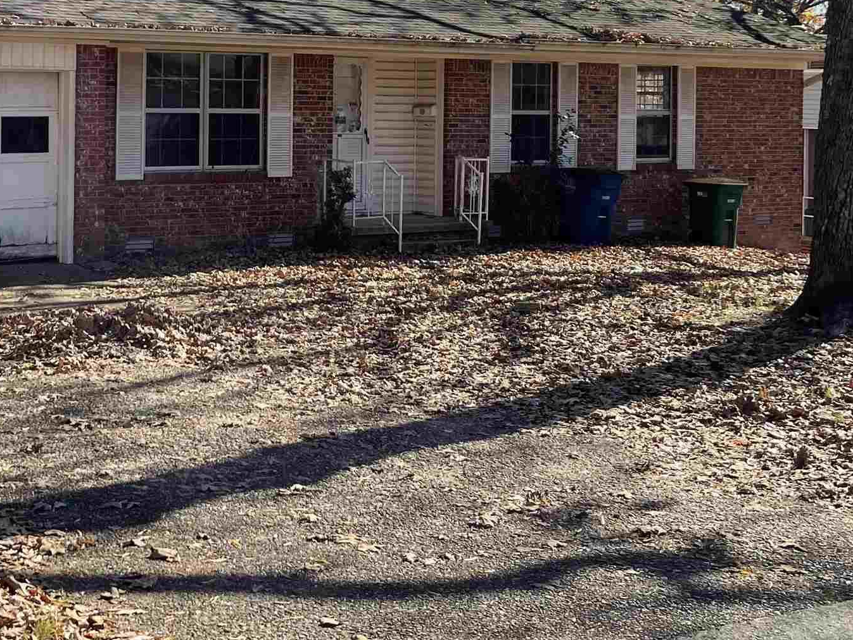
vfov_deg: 25.2
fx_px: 1405
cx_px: 165
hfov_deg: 32.8
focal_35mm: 57
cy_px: 114
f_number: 1.6
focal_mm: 5.1
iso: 32
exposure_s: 1/1642
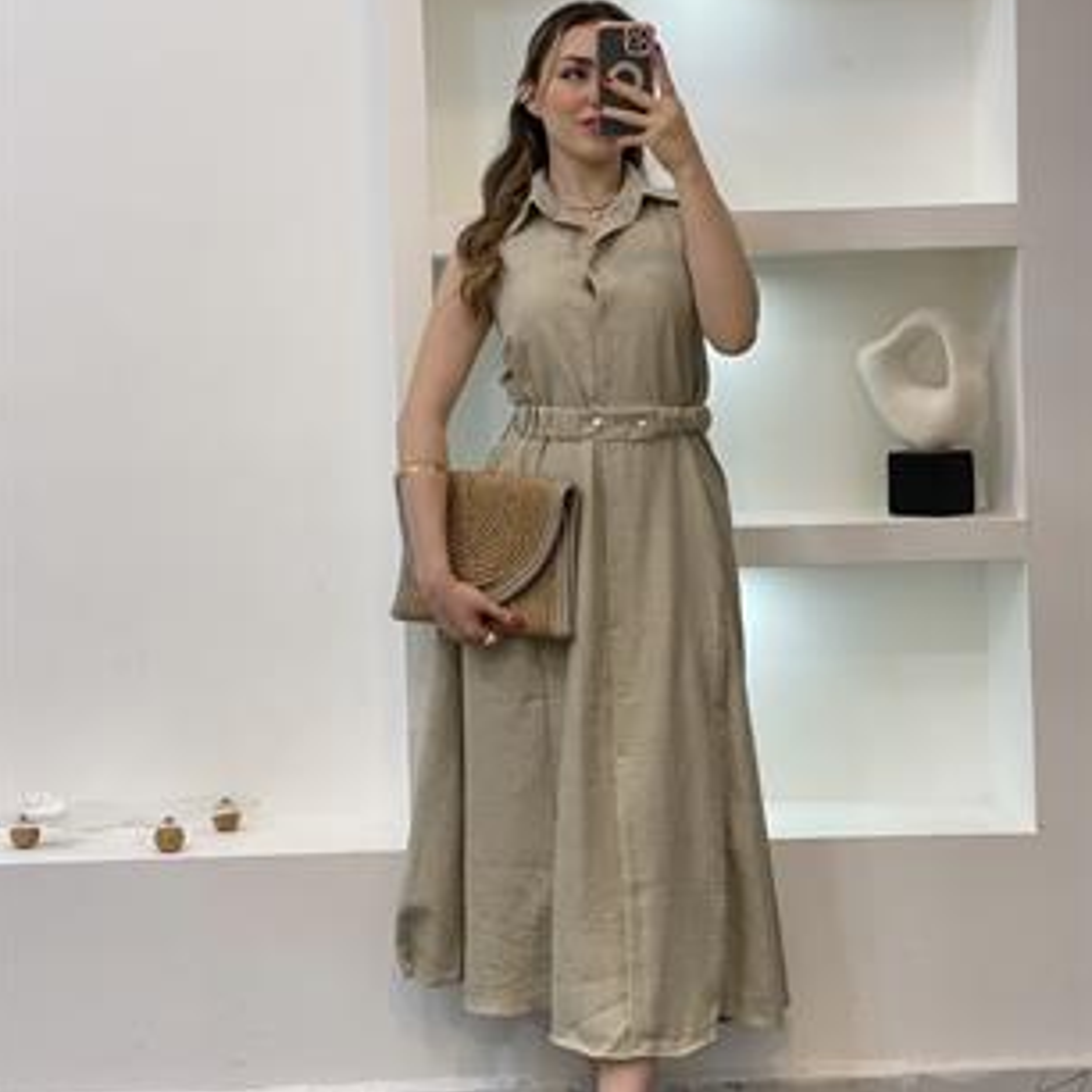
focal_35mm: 62
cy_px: 587
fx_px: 2213
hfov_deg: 27.7
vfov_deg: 27.7
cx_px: 542
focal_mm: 6
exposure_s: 1/100
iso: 80
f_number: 2
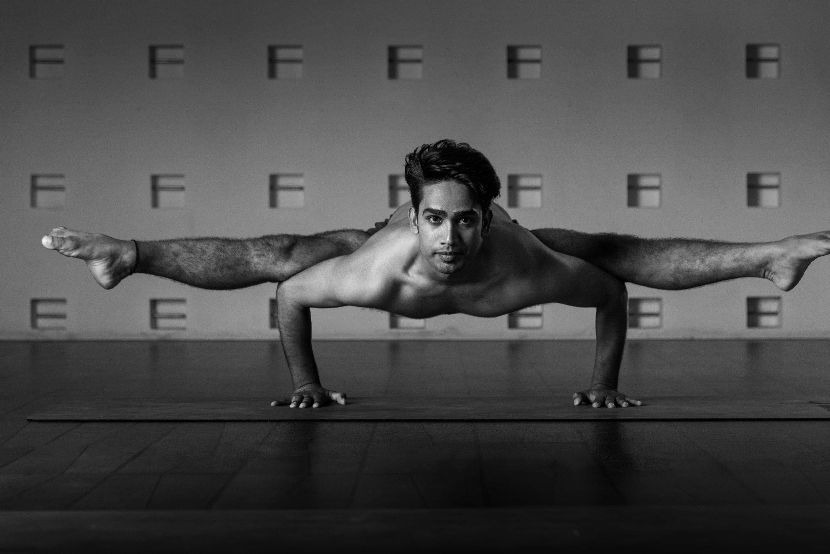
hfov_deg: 19.3
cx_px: 430
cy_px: 269
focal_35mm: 106
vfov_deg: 12.9
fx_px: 2444
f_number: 5
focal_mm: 98
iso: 31
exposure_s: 1/200
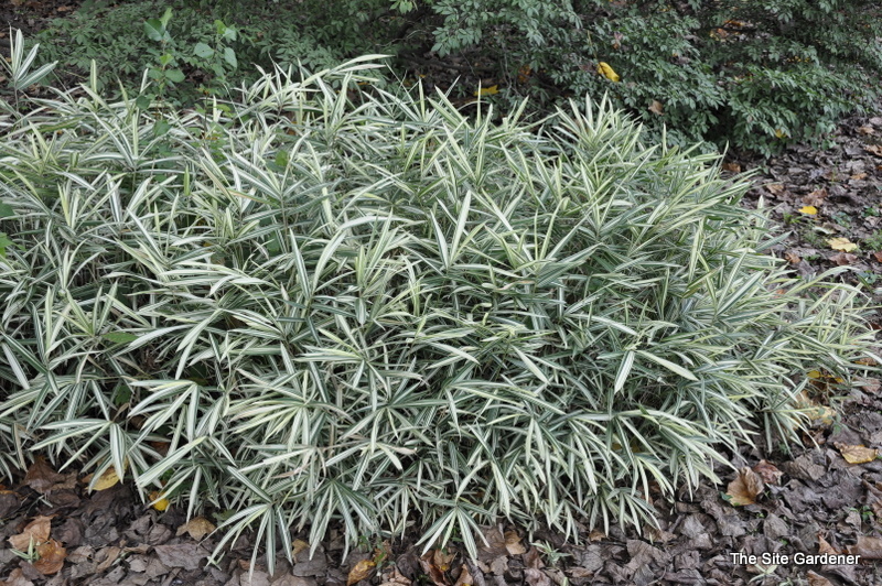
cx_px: 441
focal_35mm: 51
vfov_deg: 26.4
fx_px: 1248
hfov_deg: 38.9
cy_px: 293
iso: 200
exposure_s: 1/125
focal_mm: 34
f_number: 5.6
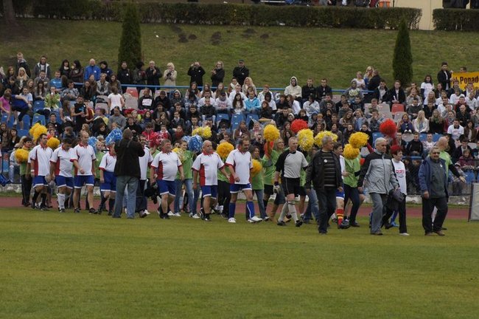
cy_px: 160
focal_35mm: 202
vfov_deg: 6.8
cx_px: 240
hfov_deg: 10.2
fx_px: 2692
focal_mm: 135
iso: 1600
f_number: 6.3
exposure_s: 1/1250
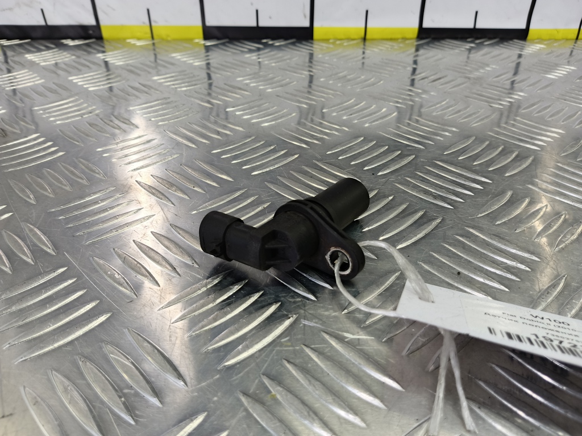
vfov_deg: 58.9
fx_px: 387
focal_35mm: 23
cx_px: 291
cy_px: 218
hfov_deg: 73.9
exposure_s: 1/33.3
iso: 139
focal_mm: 4.11
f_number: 1.6
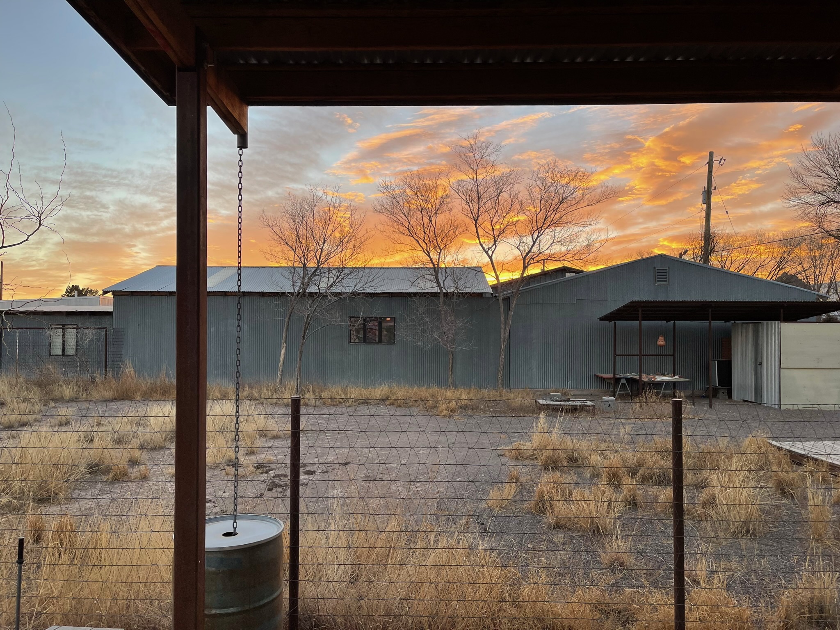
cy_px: 315
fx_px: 631
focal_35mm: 26
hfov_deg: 67.3
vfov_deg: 53.1
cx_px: 420
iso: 32
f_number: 1.6
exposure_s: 1/186
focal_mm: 5.1
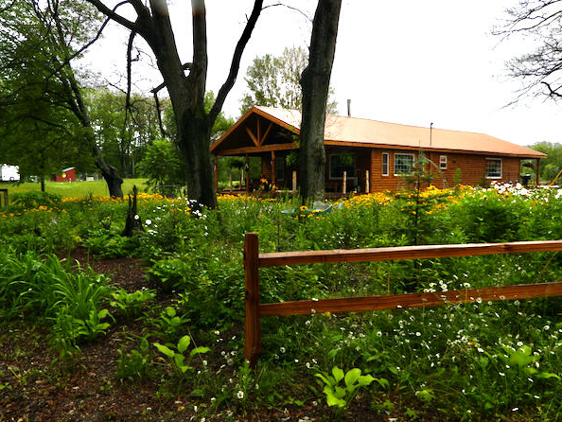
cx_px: 284
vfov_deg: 49.8
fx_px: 455
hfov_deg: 63.4
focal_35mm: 28
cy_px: 211
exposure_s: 1/400
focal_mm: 4.7
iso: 100
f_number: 2.8
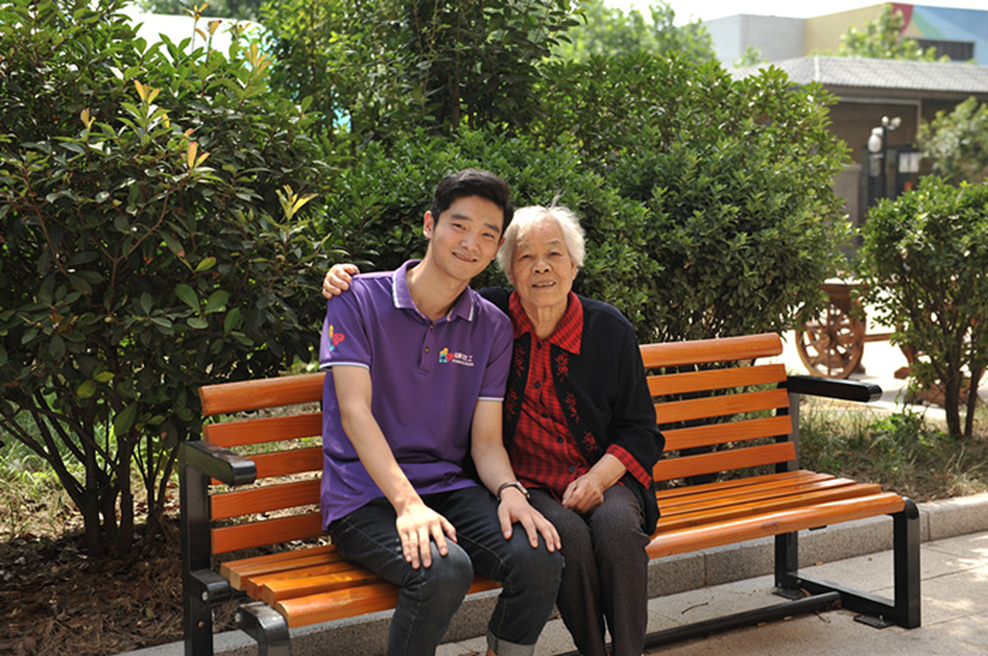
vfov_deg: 26.9
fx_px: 1371
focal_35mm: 50
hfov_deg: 39.6
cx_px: 494
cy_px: 328
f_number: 4
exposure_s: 1/400
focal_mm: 50
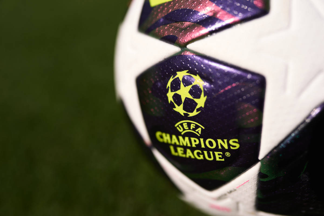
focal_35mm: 35
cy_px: 108
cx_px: 162
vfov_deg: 37.9
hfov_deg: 54.4
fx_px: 315
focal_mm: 35
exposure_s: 1/2500
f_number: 2
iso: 50
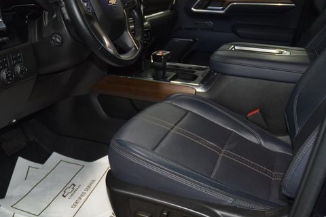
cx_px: 124
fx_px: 326
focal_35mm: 36
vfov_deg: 36.8
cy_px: 127
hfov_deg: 52.6
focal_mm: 18
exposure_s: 1/125
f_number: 3.5
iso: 1800
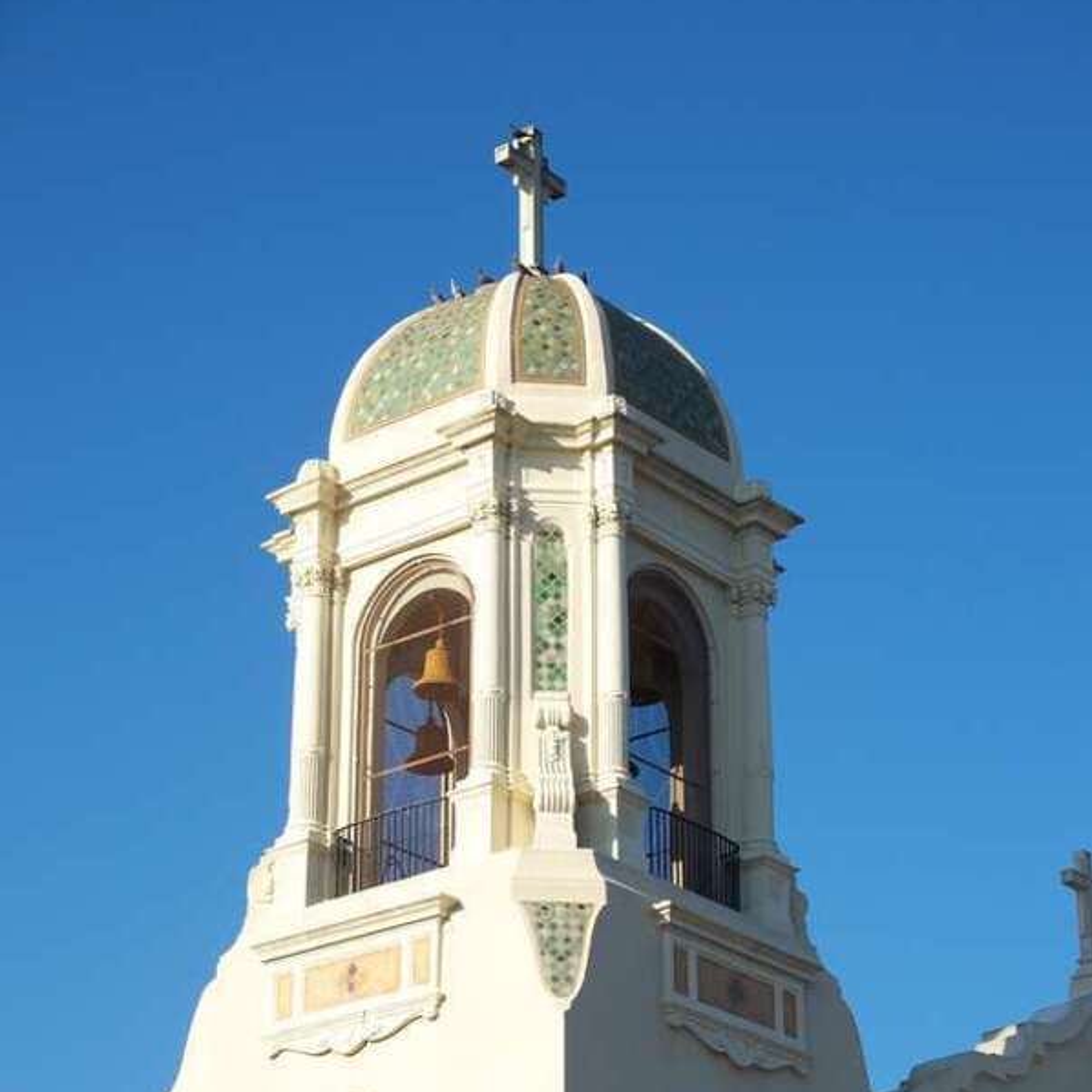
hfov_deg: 17.9
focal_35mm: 97
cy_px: 690
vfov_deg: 17.9
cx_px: 546
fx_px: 3462
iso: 64
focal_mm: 17.3
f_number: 3.6
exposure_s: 1/640
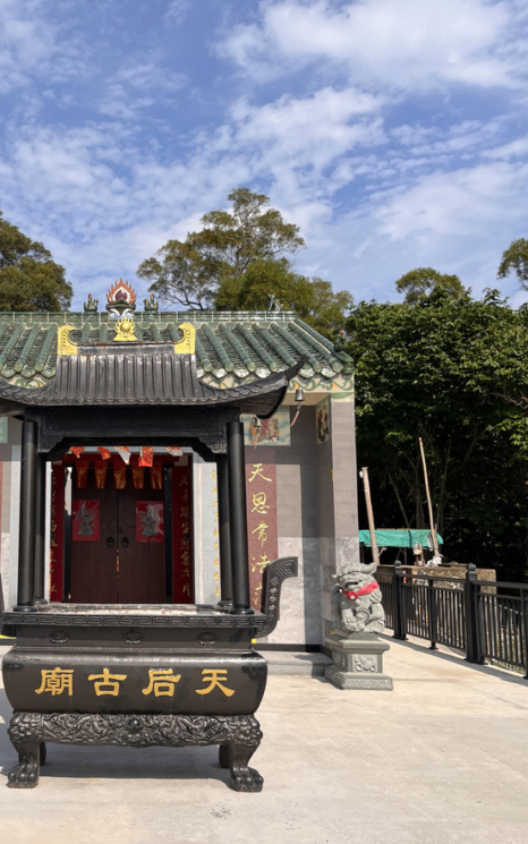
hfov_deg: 32.9
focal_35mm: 37
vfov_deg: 52.7
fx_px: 851
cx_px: 63
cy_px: 420
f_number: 1.6
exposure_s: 1/4016
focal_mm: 5.1
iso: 50
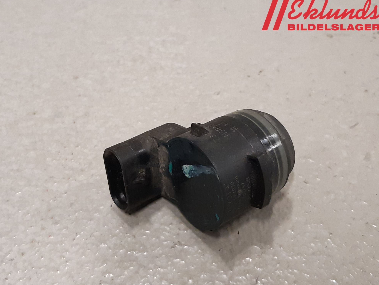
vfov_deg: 51.4
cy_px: 146
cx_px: 183
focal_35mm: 27
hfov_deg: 65.3
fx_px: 296
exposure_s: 1/50
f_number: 1.7
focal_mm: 3.93
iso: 250
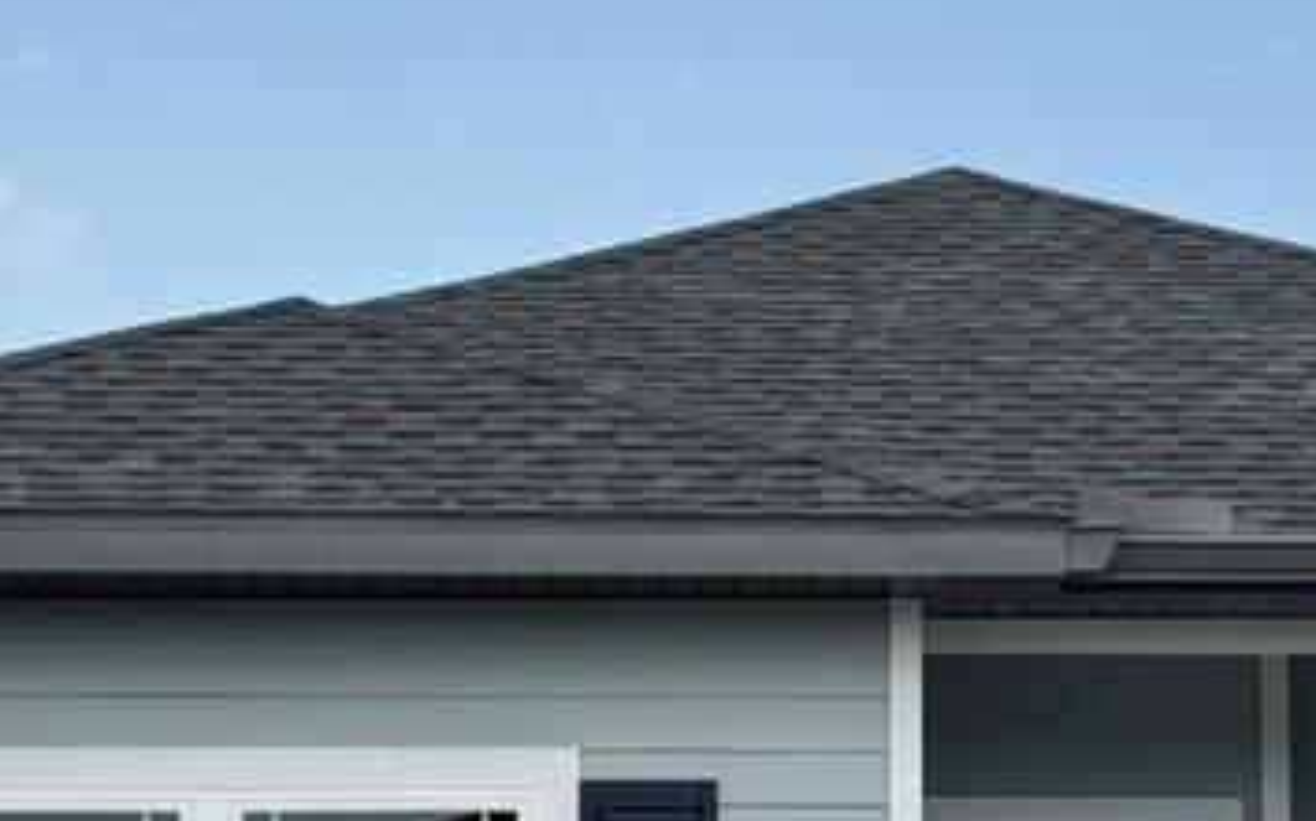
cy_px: 594
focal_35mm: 115
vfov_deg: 11.4
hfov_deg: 18.0
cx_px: 1000
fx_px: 4123
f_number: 1.78
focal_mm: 6.76
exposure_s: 1/1812
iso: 80
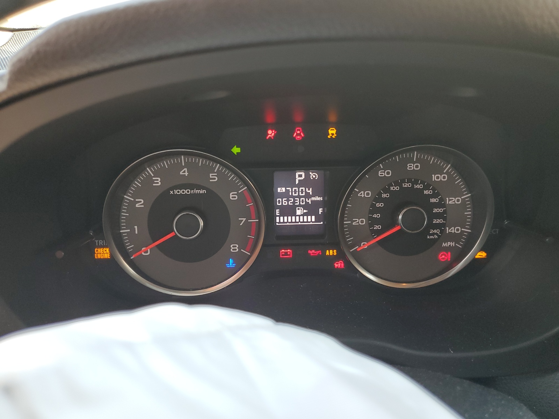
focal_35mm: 26
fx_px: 420
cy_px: 210
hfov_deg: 67.3
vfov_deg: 53.1
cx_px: 280
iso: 65
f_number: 1.5
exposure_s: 1/120
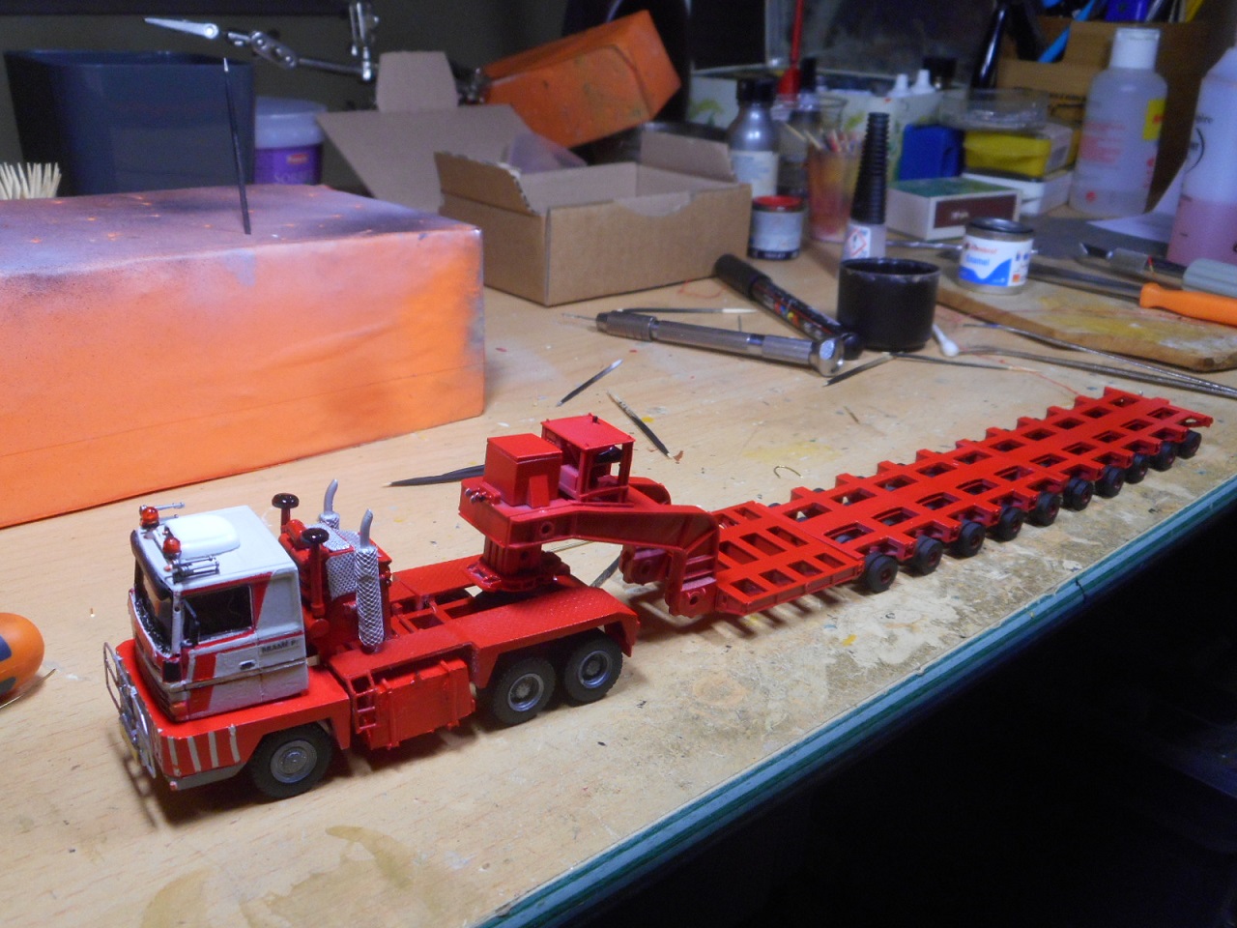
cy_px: 464
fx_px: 1215
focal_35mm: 34
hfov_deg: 54.0
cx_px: 618
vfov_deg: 41.8
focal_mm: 6
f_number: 4.2
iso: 220
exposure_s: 1/30
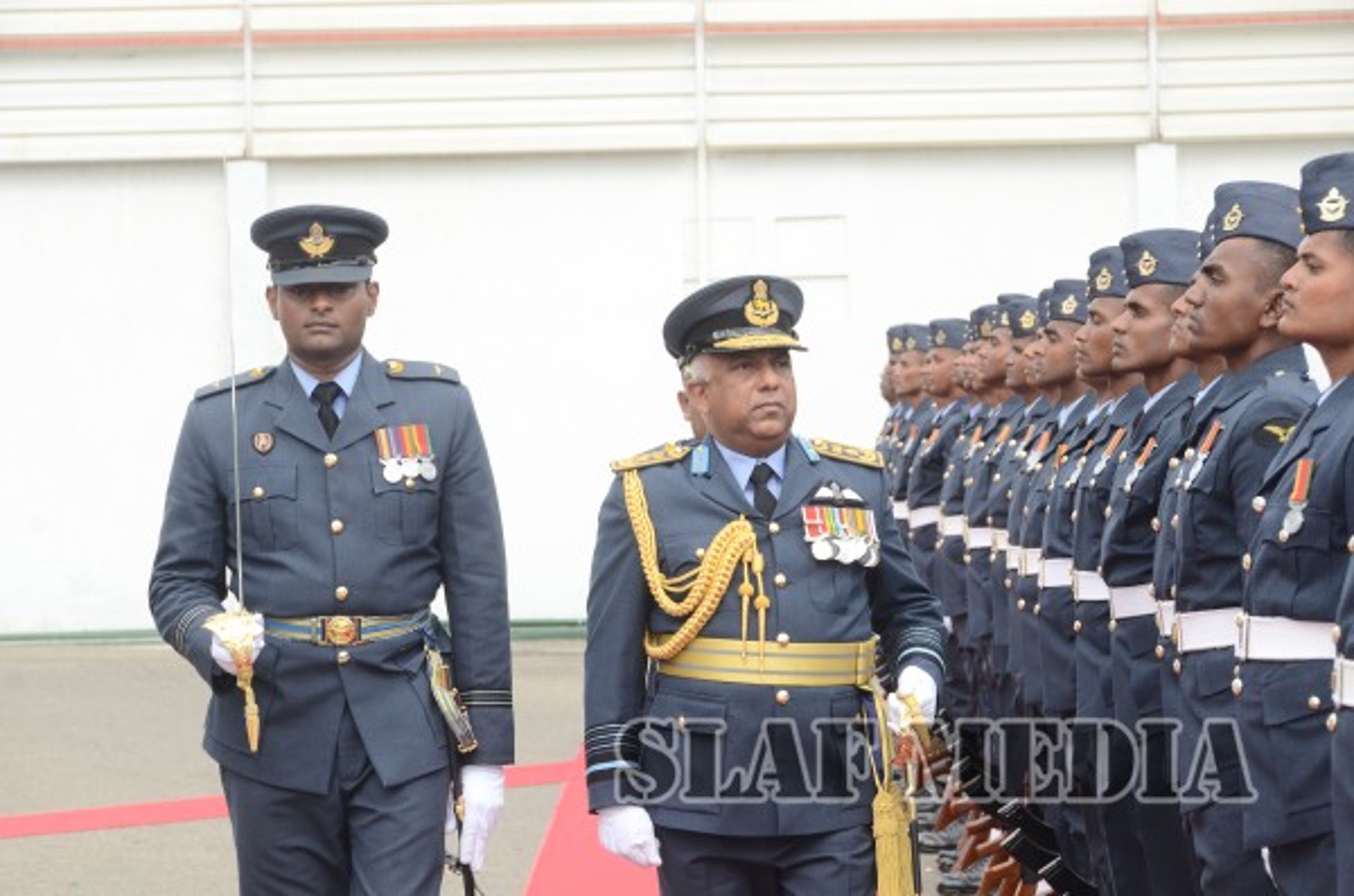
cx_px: 677
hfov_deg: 19.5
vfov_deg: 13.0
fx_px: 3940
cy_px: 448
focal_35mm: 105
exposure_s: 1/200
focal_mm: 70
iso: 250
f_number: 7.1
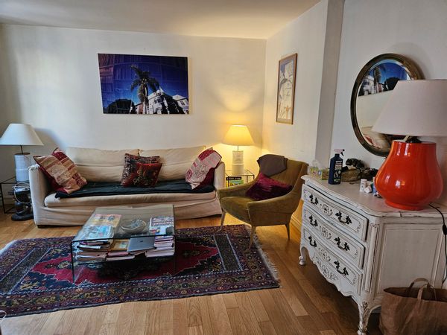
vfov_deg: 58.9
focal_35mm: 23
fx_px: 297
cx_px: 224
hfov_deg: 73.9
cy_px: 168
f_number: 1.8
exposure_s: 1/100
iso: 500
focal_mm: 5.4
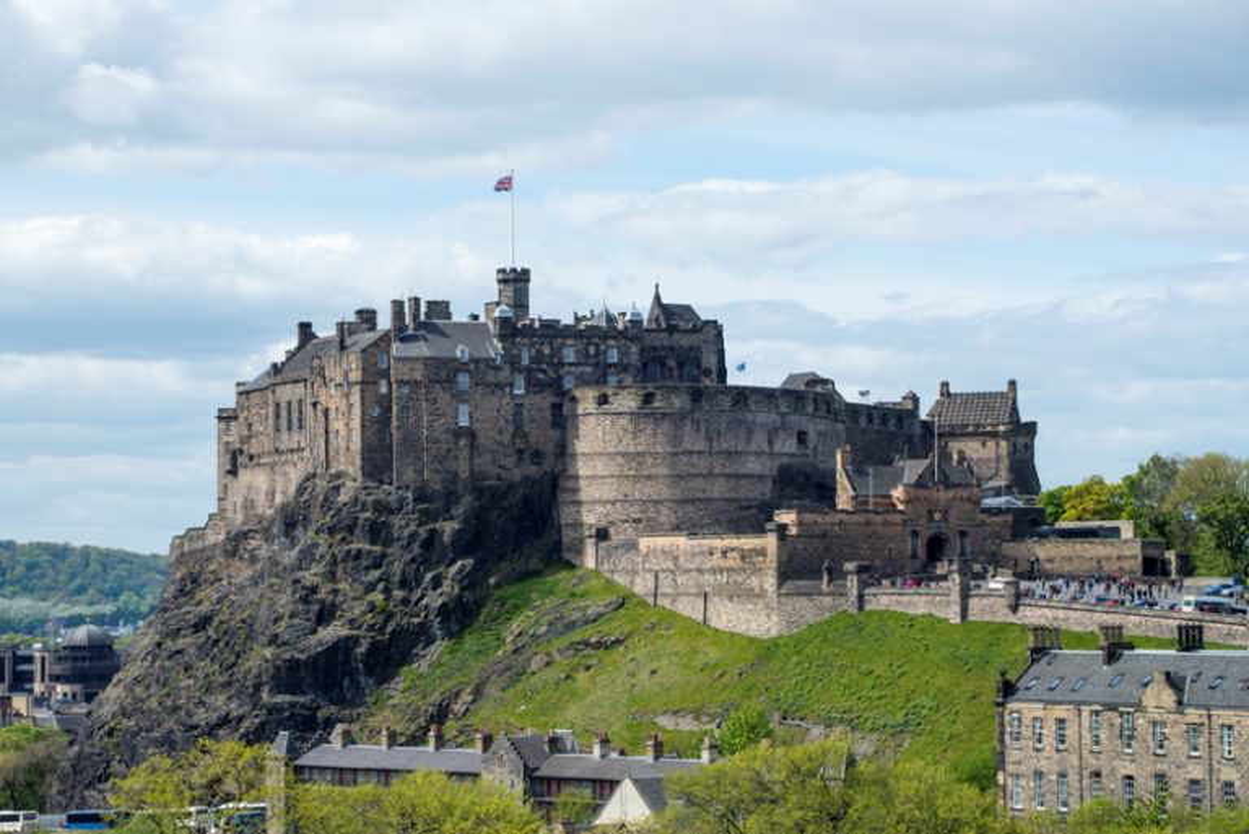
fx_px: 4166
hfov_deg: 17.1
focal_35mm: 120
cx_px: 624
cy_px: 417
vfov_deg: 11.4
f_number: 8
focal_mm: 120
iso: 100
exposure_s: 1/200
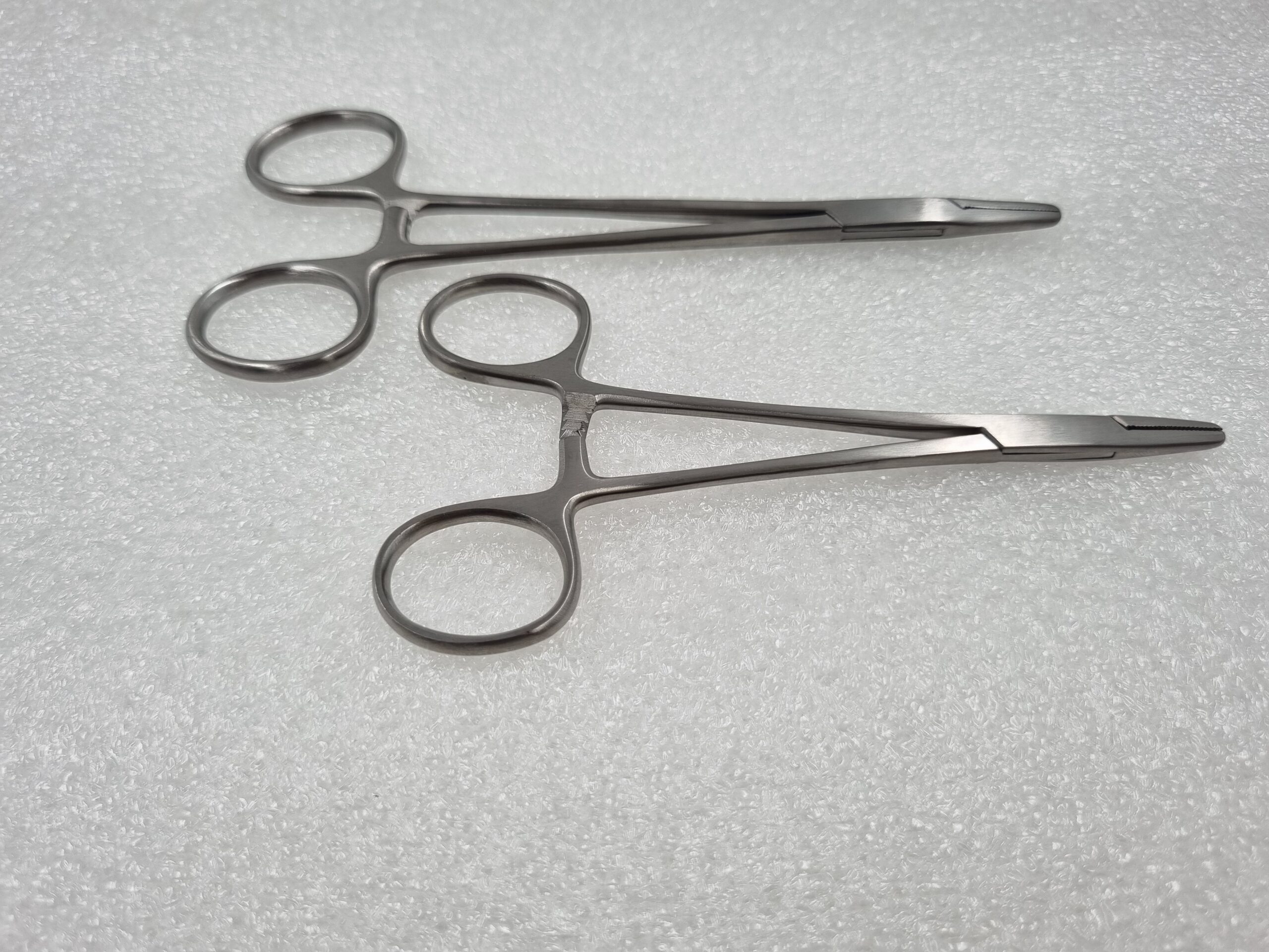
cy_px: 476
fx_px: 953
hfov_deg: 67.3
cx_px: 634
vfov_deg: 53.1
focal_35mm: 26
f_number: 1.8
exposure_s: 1/700
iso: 50
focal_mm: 5.4
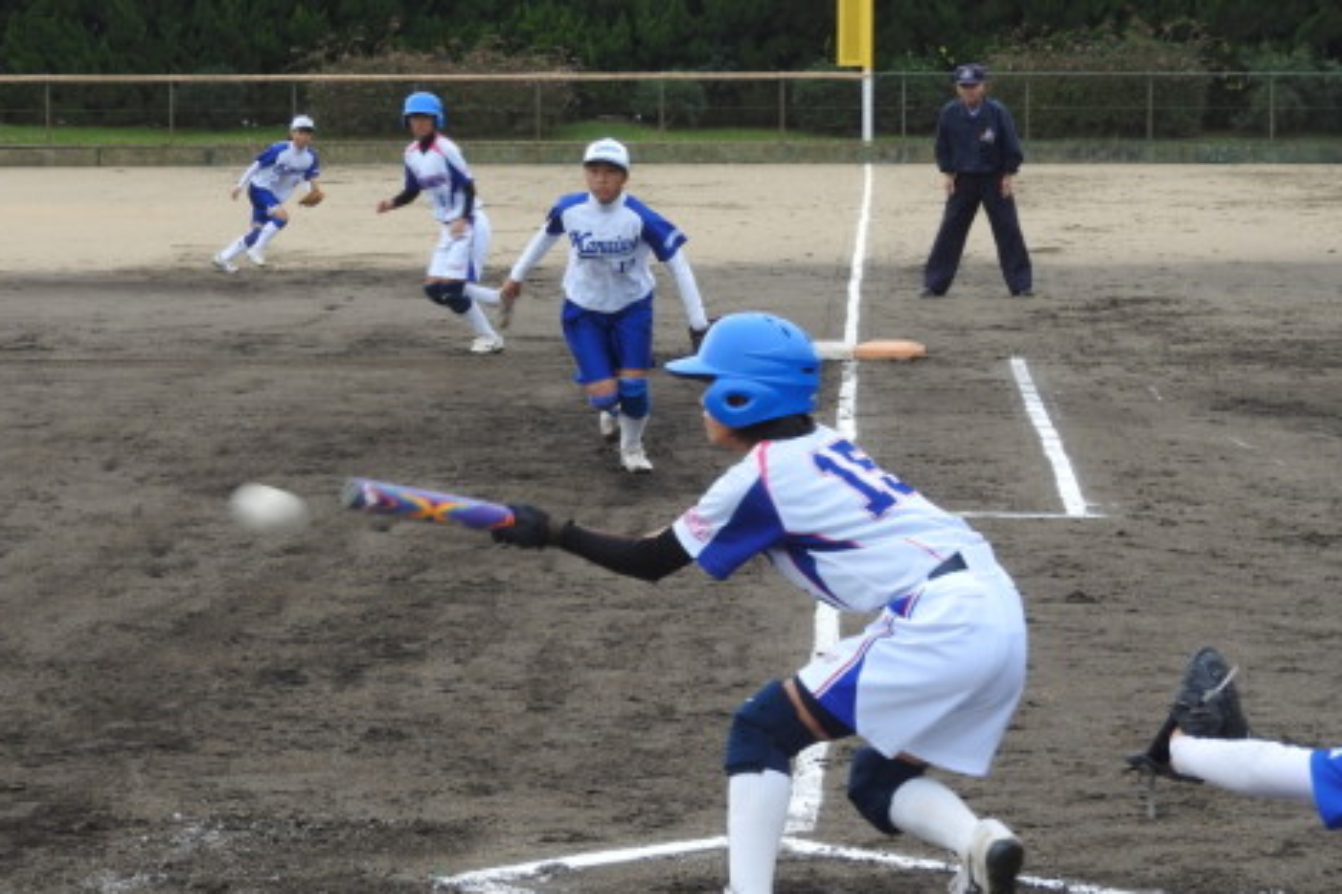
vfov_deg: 10.8
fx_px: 4732
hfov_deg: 16.1
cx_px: 641
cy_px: 555
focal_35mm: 127
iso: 100
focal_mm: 17
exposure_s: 1/200
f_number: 4.8
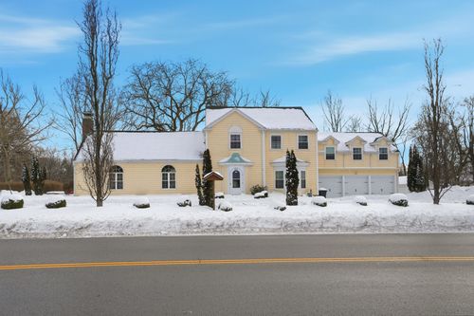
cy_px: 158
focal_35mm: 26
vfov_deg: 50.4
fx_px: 336
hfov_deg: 70.5
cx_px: 237
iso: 100
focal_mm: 17
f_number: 4
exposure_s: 1/4000
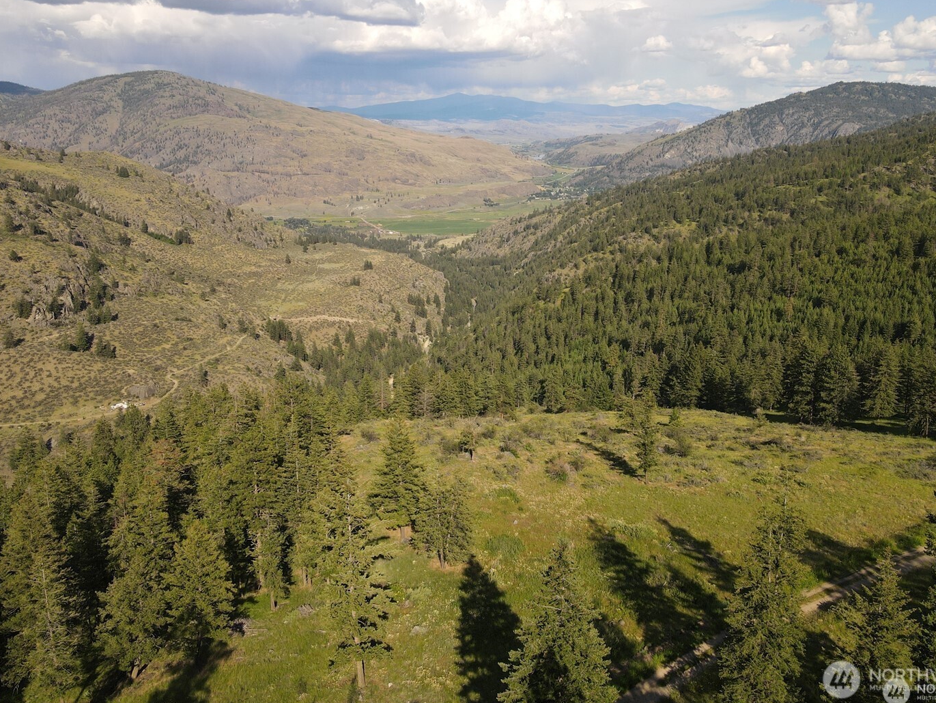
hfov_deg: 63.4
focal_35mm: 28
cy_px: 297
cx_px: 454
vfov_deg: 49.6
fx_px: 757
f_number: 2.8
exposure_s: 1/725
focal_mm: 4.5
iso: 100
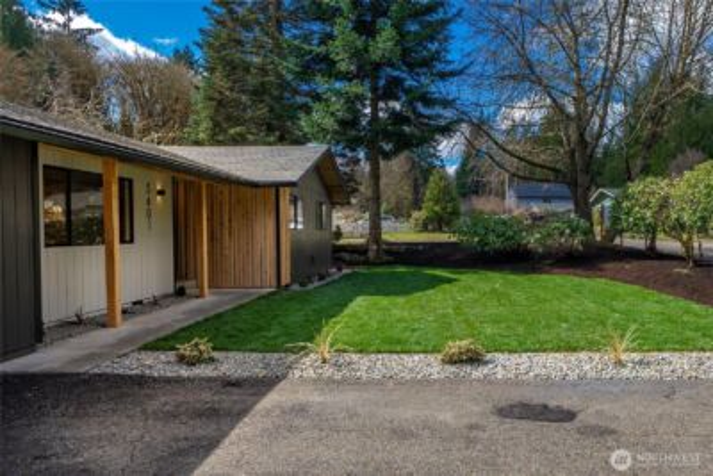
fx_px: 436
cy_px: 238
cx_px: 356
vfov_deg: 57.3
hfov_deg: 78.6
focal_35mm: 22
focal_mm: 22
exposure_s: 1/80
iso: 80
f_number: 7.1
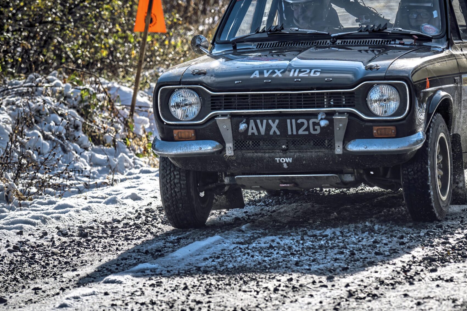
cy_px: 116
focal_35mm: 453
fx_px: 5876
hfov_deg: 4.6
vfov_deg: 3.0
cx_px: 295
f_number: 5.6
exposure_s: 1/2000
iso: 200
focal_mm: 300
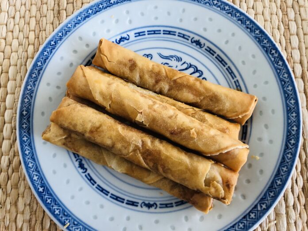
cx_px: 154
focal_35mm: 28
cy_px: 116
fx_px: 249
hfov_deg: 63.4
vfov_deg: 49.7
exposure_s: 1/120
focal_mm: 3.99
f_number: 1.8
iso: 100
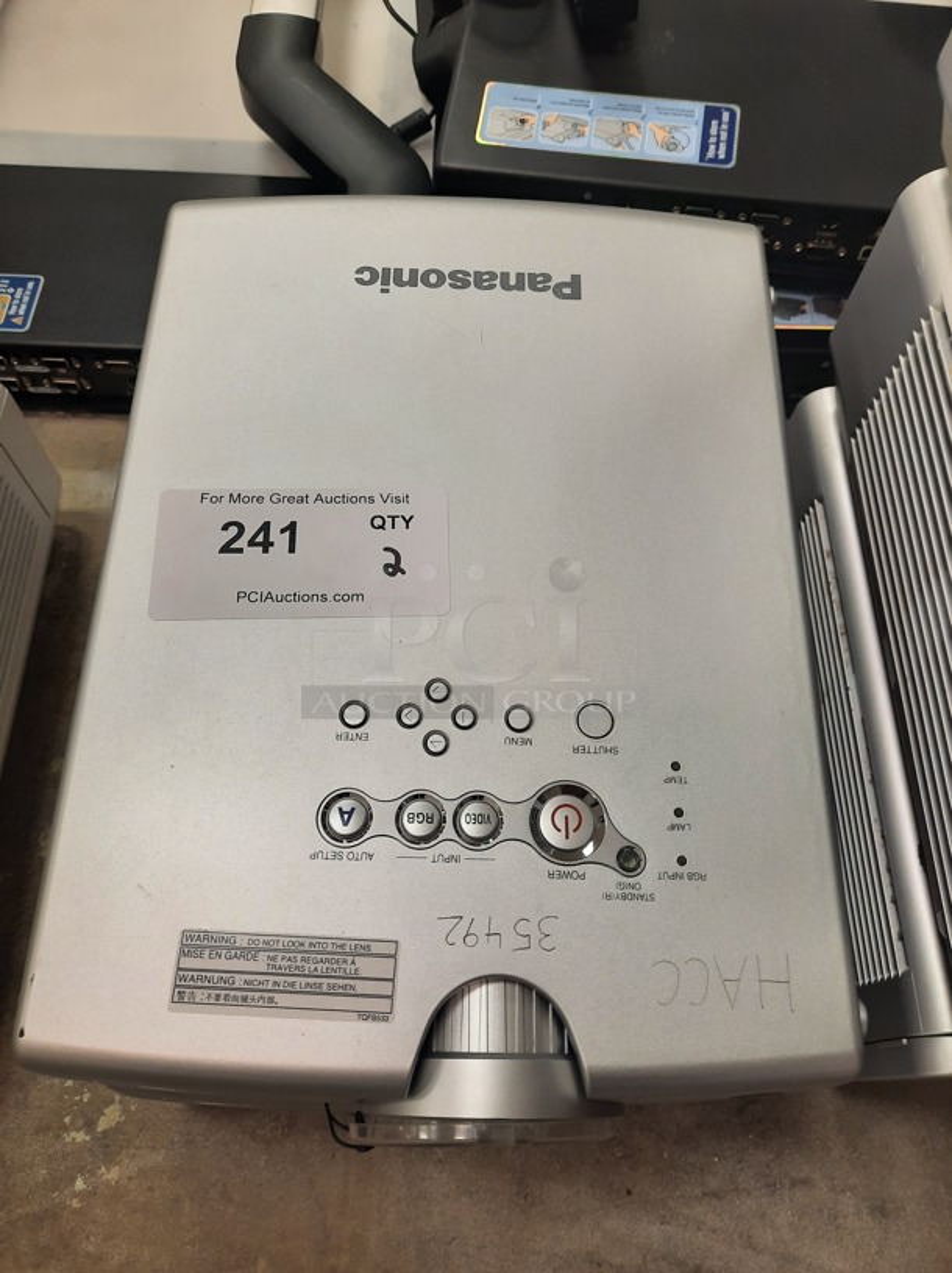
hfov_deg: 54.8
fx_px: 919
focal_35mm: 25
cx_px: 476
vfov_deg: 69.5
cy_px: 636
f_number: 2
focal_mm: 4.6
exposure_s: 1/60
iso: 100
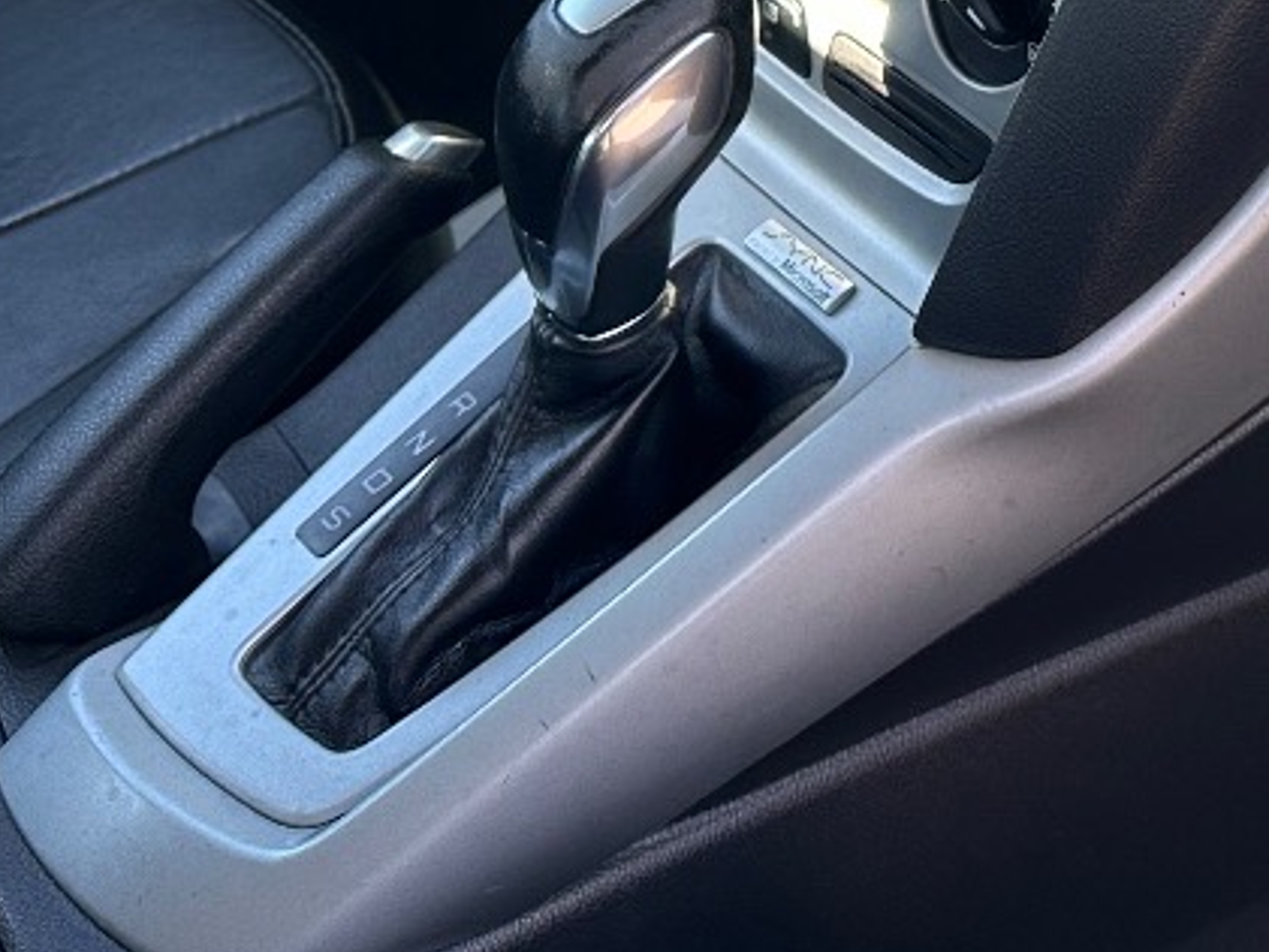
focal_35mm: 82
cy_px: -449
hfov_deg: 21.7
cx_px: 1607
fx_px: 3007
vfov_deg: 16.5
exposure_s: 1/121
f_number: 1.78
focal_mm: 6.86
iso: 80
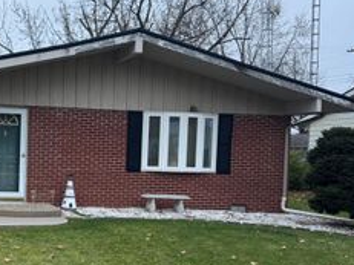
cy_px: 169
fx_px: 532
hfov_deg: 34.2
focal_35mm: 52
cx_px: 17
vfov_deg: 27.9
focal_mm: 6.76
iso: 160
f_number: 1.78
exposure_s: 1/121
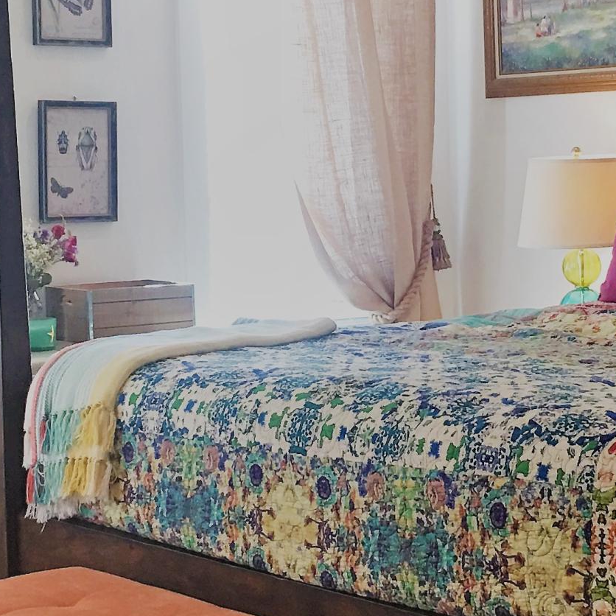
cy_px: 295
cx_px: 482
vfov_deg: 18.9
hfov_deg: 18.7
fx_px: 1852
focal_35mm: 92
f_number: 2.2
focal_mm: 4.15
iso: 40
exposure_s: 1/30
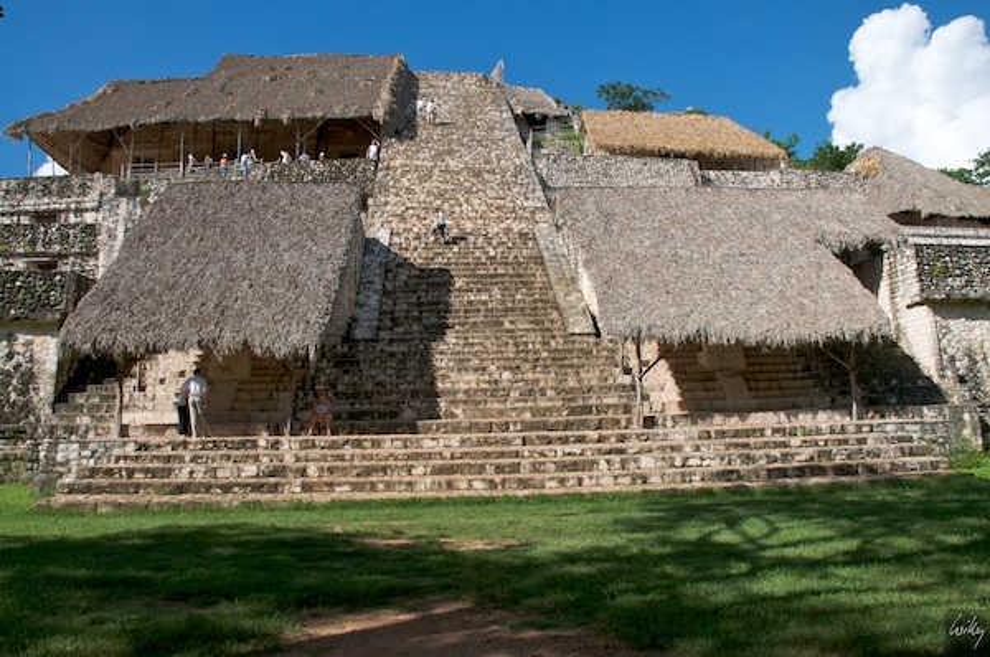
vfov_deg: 47.8
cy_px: 328
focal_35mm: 27
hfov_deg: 67.5
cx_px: 495
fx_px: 741
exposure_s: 1/400
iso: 320
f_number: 10
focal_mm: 18
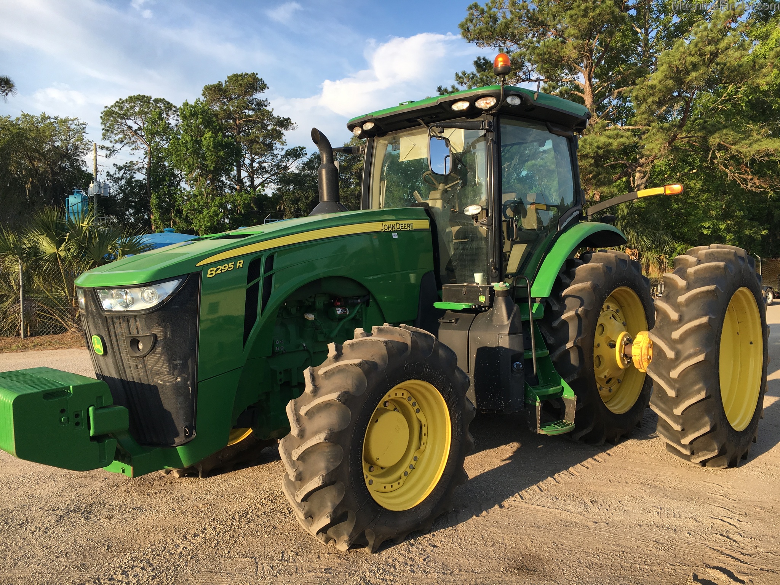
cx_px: 390
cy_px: 292
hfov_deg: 61.7
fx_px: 653
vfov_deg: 48.2
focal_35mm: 29
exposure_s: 1/674
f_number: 2.2
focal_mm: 4.15
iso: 25
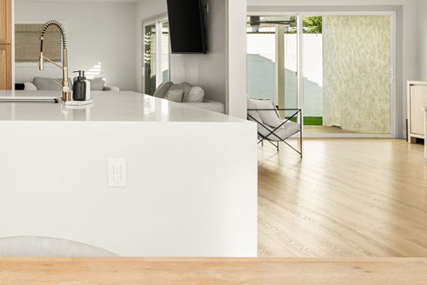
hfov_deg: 35.9
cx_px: 23
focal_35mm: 51
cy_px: 64
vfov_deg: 26.1
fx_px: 605
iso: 100
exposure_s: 1/20
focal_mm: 24.5
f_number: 6.3
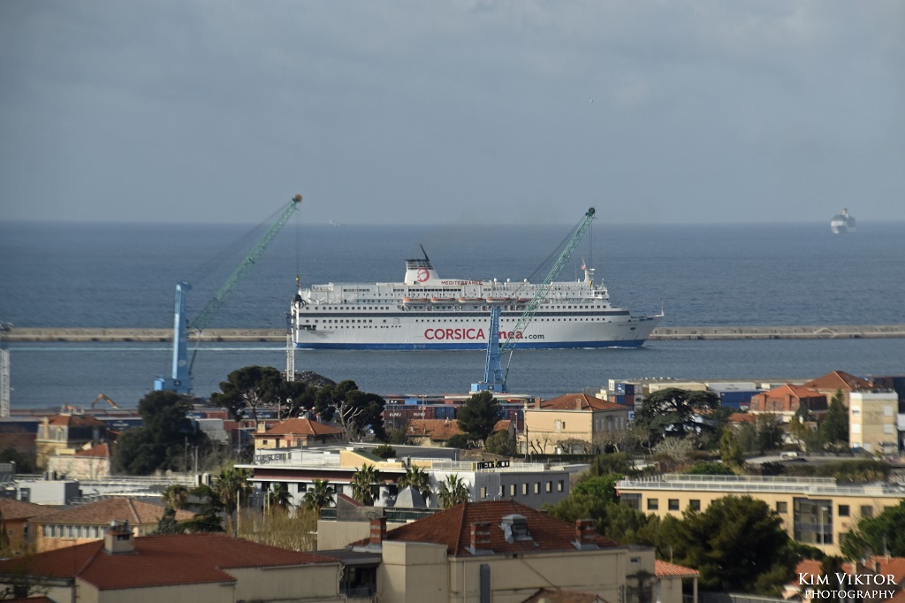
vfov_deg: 8.3
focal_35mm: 165
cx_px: 452
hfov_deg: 12.5
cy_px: 302
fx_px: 4146
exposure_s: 1/250
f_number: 8
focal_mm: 110
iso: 400
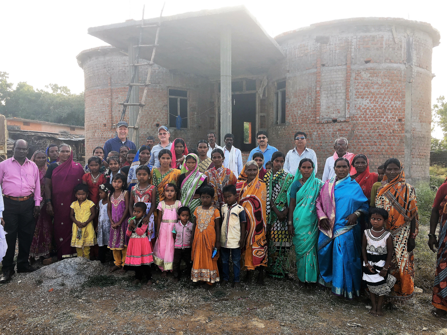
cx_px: 224
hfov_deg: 61.7
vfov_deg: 48.2
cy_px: 168
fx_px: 374
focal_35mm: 29
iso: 25
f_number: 2.2
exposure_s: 1/272
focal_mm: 4.15
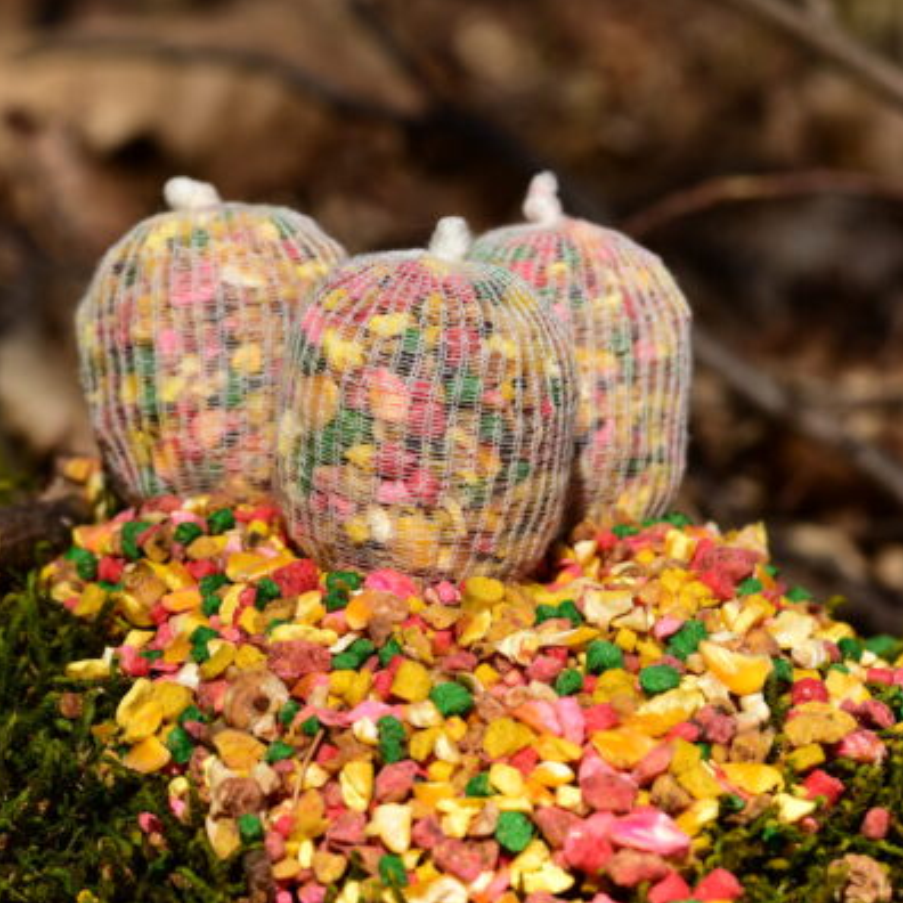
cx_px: 456
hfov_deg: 8.6
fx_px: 5981
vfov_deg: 8.6
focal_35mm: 203
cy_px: 449
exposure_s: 1/200
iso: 100
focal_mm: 105
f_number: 13
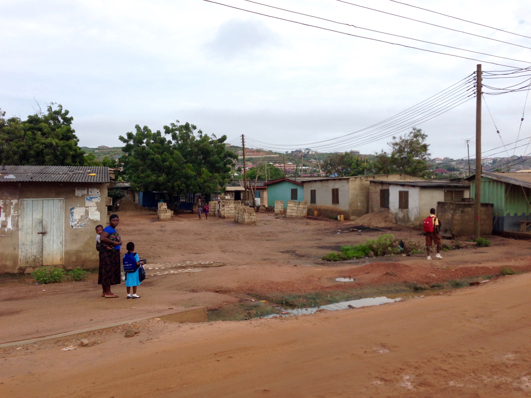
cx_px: 266
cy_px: 199
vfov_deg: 42.9
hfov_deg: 55.4
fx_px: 506
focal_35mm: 33
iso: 50
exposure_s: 1/695
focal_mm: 4.12
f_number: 2.4
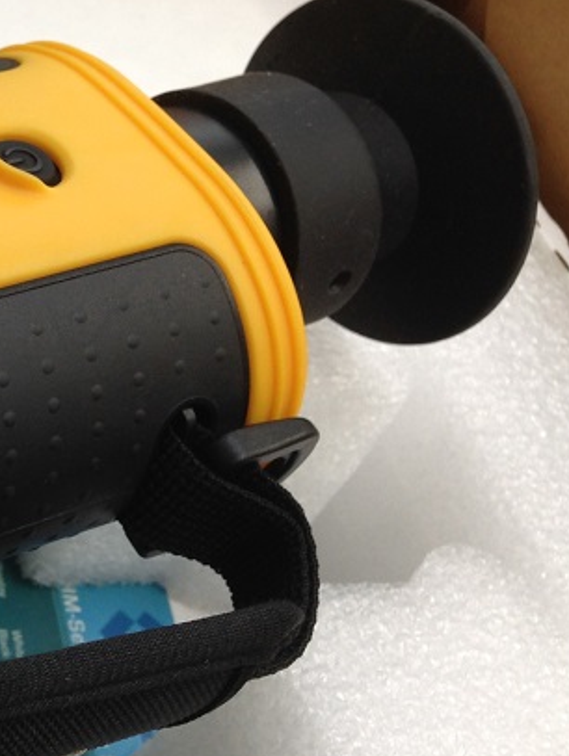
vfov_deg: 24.1
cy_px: 351
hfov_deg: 16.3
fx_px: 1772
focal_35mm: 81
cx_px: -335
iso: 50
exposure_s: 1/20
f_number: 2.4
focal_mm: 4.12
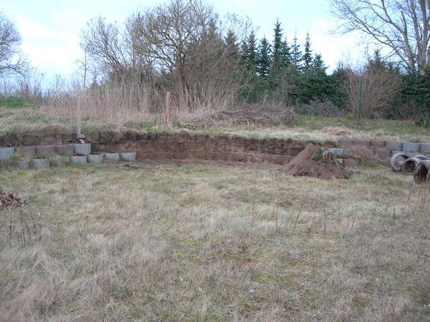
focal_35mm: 38
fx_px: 472
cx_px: 215
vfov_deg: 37.7
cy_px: 161
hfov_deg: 49.0
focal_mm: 7.8
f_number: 2.8
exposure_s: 1/15.4
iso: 50
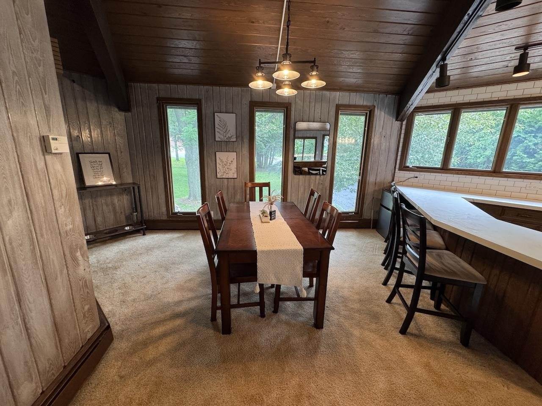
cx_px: 271
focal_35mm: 14
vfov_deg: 85.7
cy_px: 203
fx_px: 219
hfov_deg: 102.1
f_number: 2.2
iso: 320
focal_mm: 2.22
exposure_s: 1/60
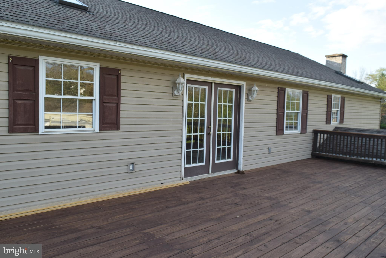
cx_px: 193
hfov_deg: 61.9
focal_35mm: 30
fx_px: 322
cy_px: 129
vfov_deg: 43.6
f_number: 8
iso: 320
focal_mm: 20
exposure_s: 1/250
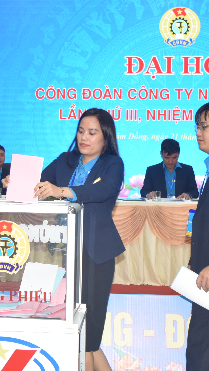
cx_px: 47
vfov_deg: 26.2
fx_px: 798
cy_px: 150
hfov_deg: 14.8
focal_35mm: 81
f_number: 4
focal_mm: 38
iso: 400
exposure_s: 1/80
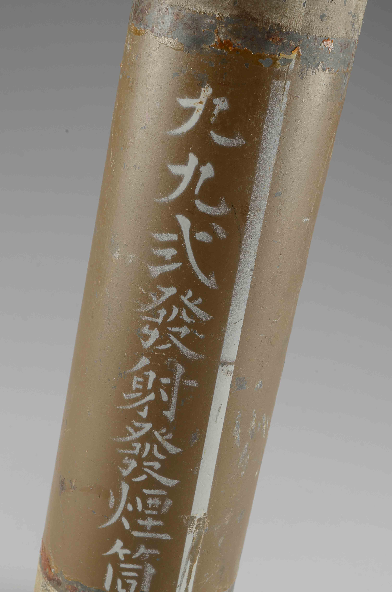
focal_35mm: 75
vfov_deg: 27.0
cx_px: 196
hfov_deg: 18.1
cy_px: 296
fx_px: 1230
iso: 100
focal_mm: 50
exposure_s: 1/80
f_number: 22
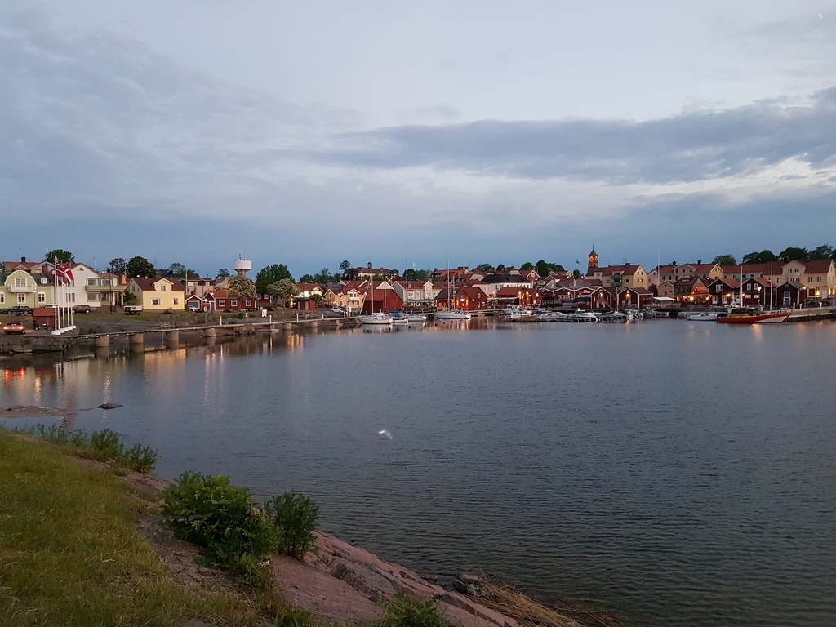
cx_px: 418
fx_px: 628
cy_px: 314
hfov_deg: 67.3
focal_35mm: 26
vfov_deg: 53.1
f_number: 1.7
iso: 250
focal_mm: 4.2
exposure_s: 1/25
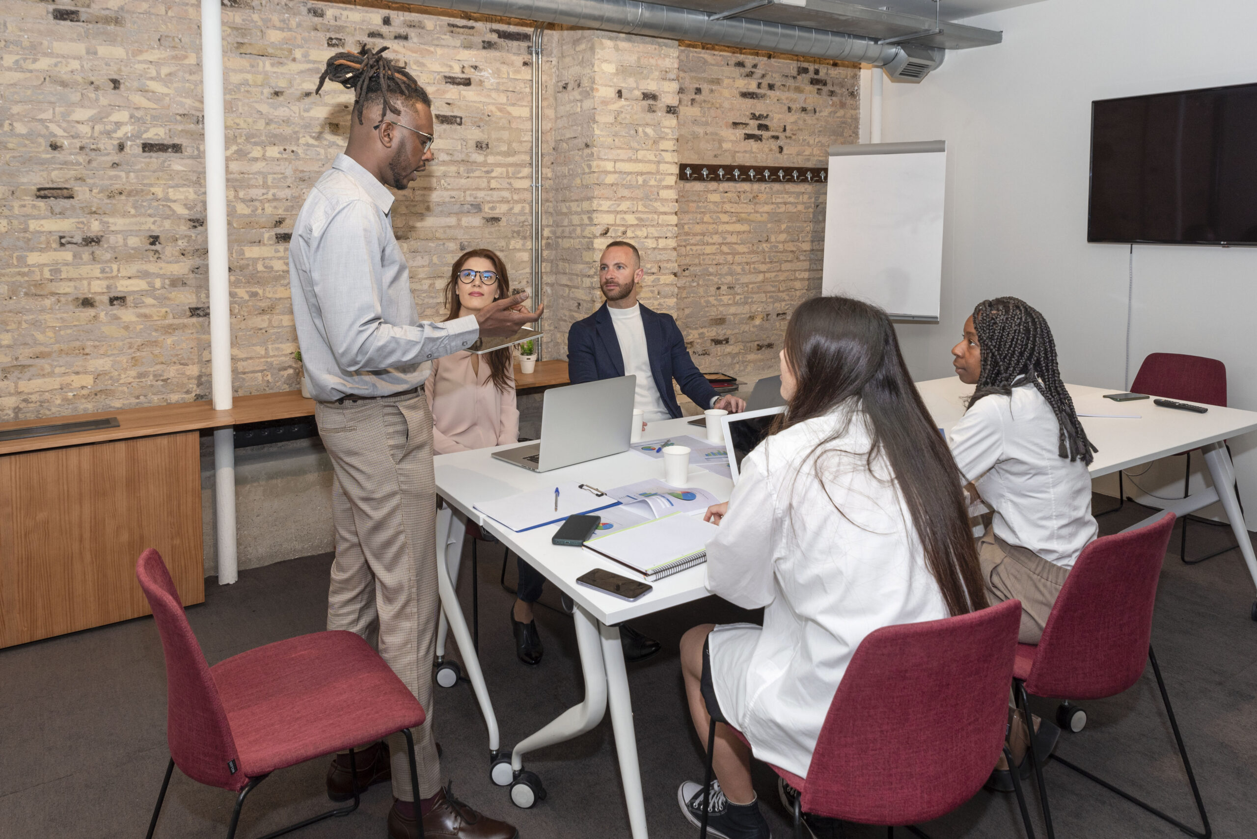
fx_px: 838
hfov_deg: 73.7
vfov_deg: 53.2
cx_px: 628
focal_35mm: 24
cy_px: 420
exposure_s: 1/200
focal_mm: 24
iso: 500
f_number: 7.1
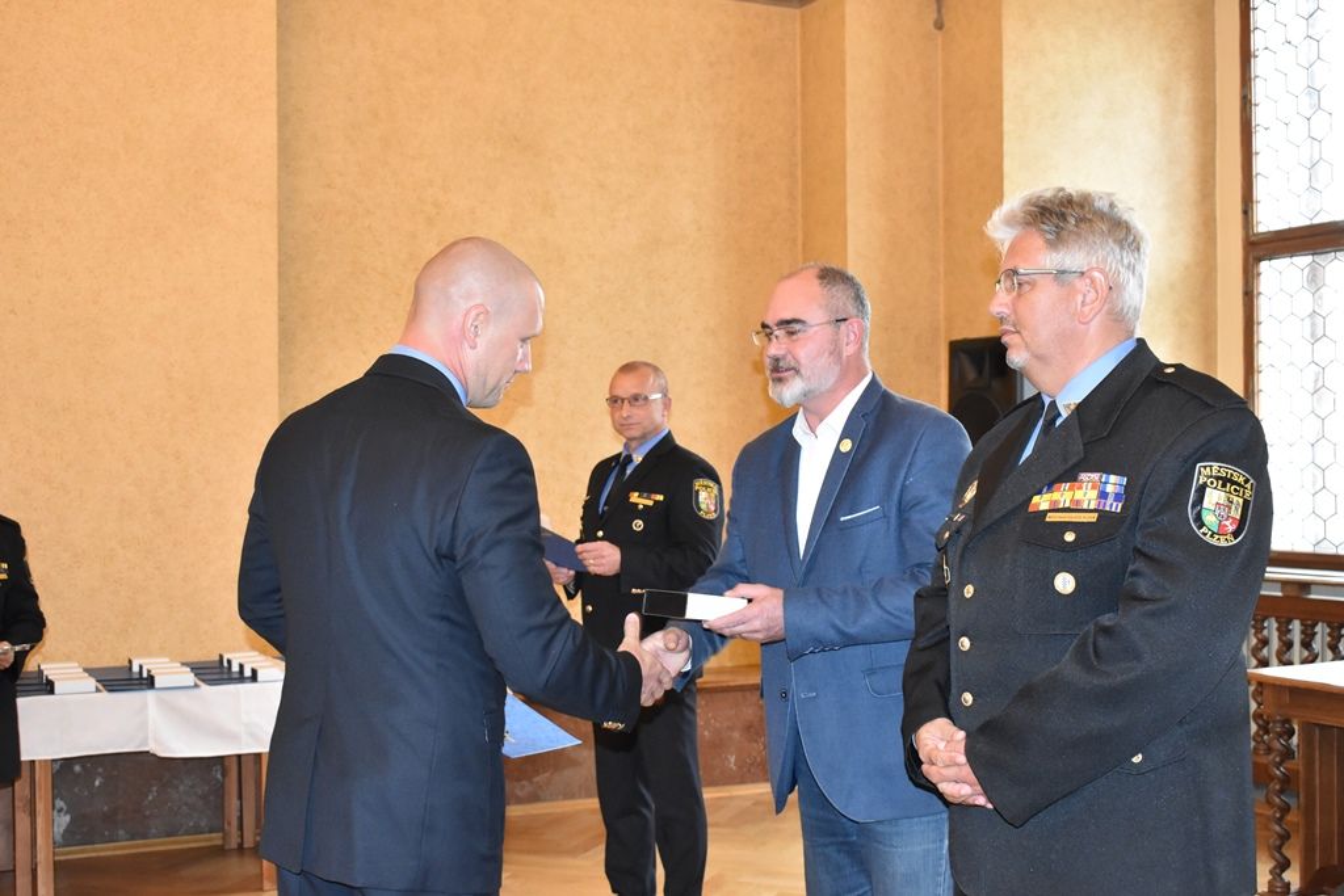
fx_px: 1736
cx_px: 672
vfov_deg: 29.0
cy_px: 448
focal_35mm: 46
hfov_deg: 42.3
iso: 2800
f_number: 5.6
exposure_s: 1/60
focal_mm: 31
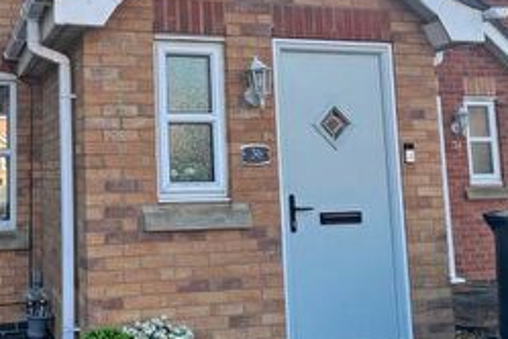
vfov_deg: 34.8
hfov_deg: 46.8
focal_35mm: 38
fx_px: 536
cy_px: 117
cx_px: 73
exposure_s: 1/333
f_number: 1.8
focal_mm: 1.57
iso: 32
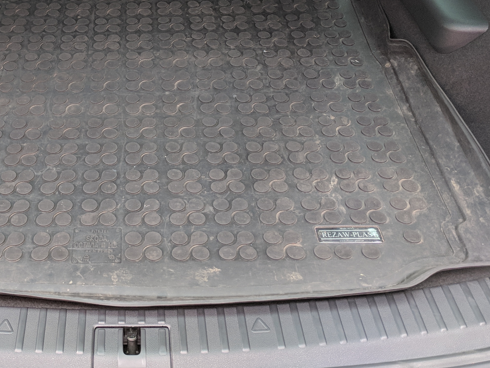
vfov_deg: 26.4
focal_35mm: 53
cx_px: 113
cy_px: 19
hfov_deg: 35.2
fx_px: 750
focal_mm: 4.67
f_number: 2
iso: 201
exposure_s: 1/50
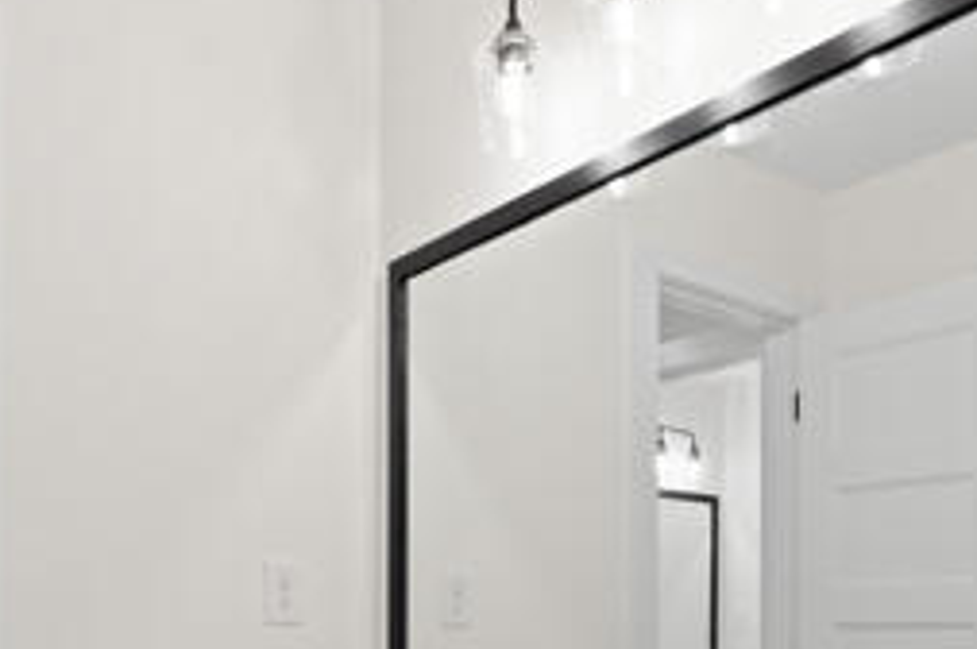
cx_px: 525
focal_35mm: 38
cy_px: 622
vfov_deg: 32.6
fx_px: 1030
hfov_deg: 50.7
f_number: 9
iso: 800
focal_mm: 16
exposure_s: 1/25
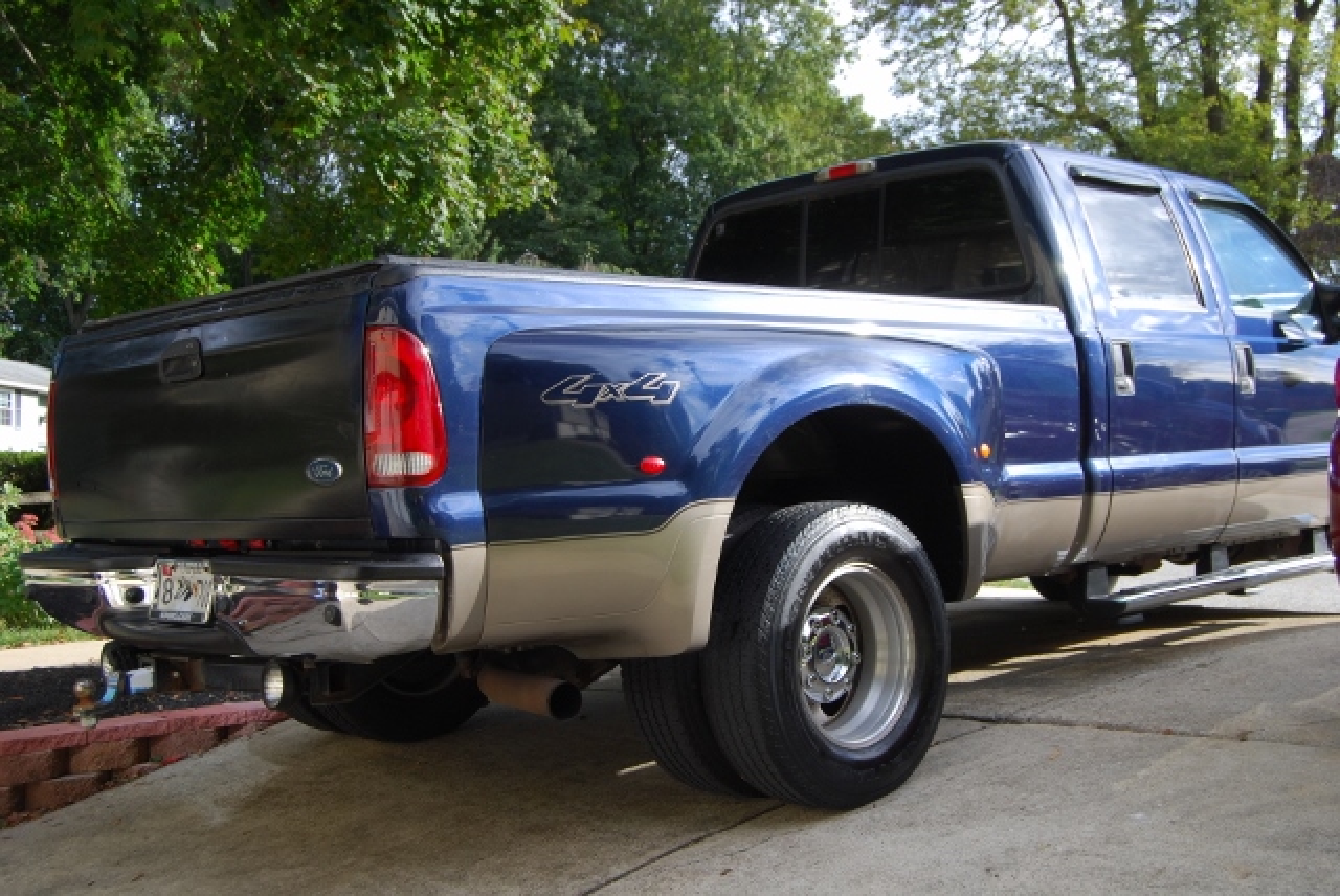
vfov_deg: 32.0
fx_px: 1565
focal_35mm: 42
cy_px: 448
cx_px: 670
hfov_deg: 46.4
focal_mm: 28
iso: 200
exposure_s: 1/200
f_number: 7.1
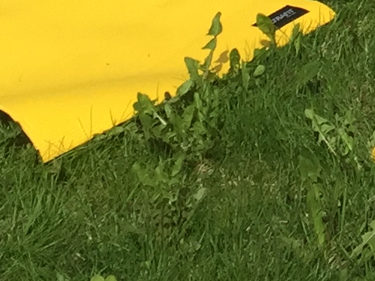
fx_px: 2059
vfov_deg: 7.0
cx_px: 612
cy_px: -581
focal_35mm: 190
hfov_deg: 10.0
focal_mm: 4.15
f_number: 2.2
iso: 32
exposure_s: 1/2639
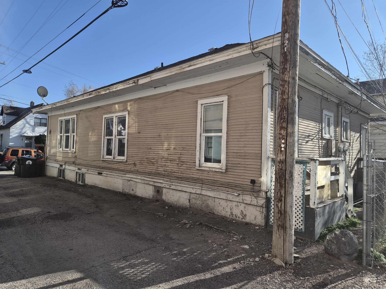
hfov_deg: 73.9
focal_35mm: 23
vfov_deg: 58.9
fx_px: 256
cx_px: 193
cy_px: 144
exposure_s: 1/1140
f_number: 1.8
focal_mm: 5.4
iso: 25
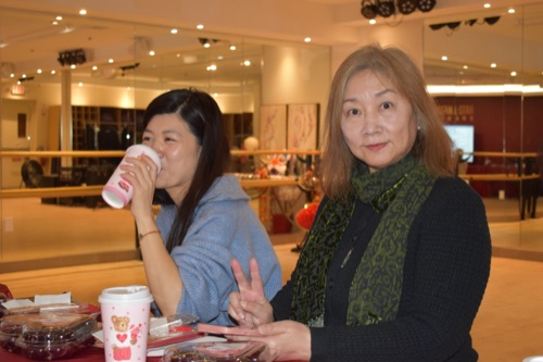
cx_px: 272
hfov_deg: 37.9
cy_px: 181
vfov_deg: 25.7
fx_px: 792
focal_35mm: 52
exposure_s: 1/60
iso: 1100
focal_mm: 35
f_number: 4.5
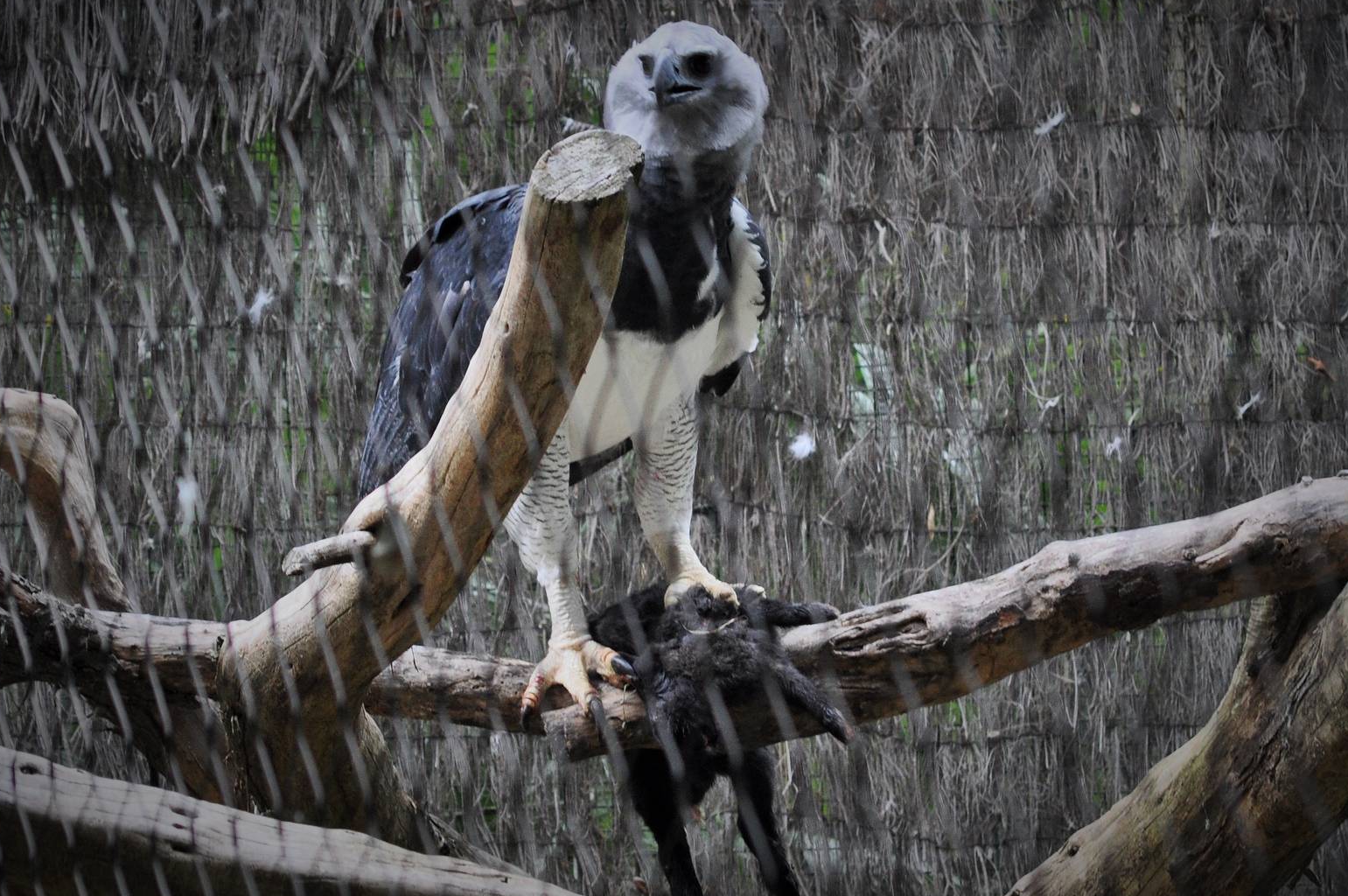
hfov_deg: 10.8
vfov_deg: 7.2
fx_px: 7107
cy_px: 458
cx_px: 673
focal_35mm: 190
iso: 720
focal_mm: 122
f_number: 5.6
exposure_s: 1/125
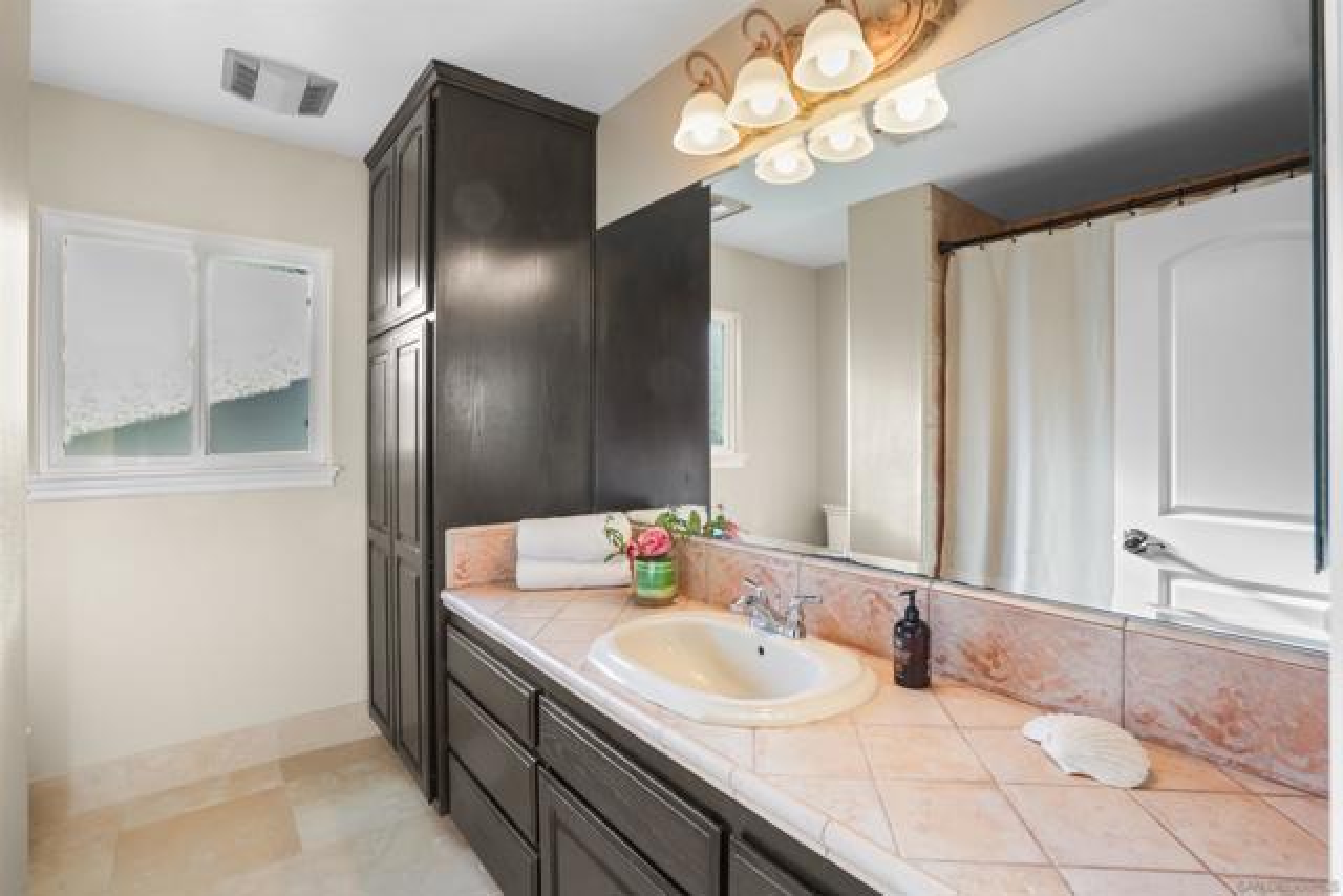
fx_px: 597
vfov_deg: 73.8
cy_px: 448
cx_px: 672
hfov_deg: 96.7
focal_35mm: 16
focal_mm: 16
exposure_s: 1/250
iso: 800
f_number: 11
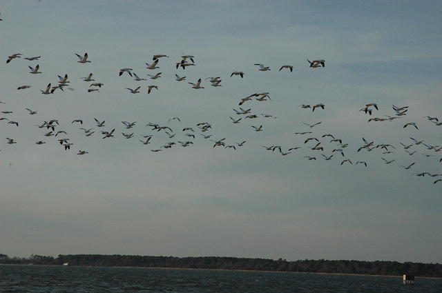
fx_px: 1288
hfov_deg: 19.5
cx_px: 221
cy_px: 146
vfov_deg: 13.0
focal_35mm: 105
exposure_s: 1/1000
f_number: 16
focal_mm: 70
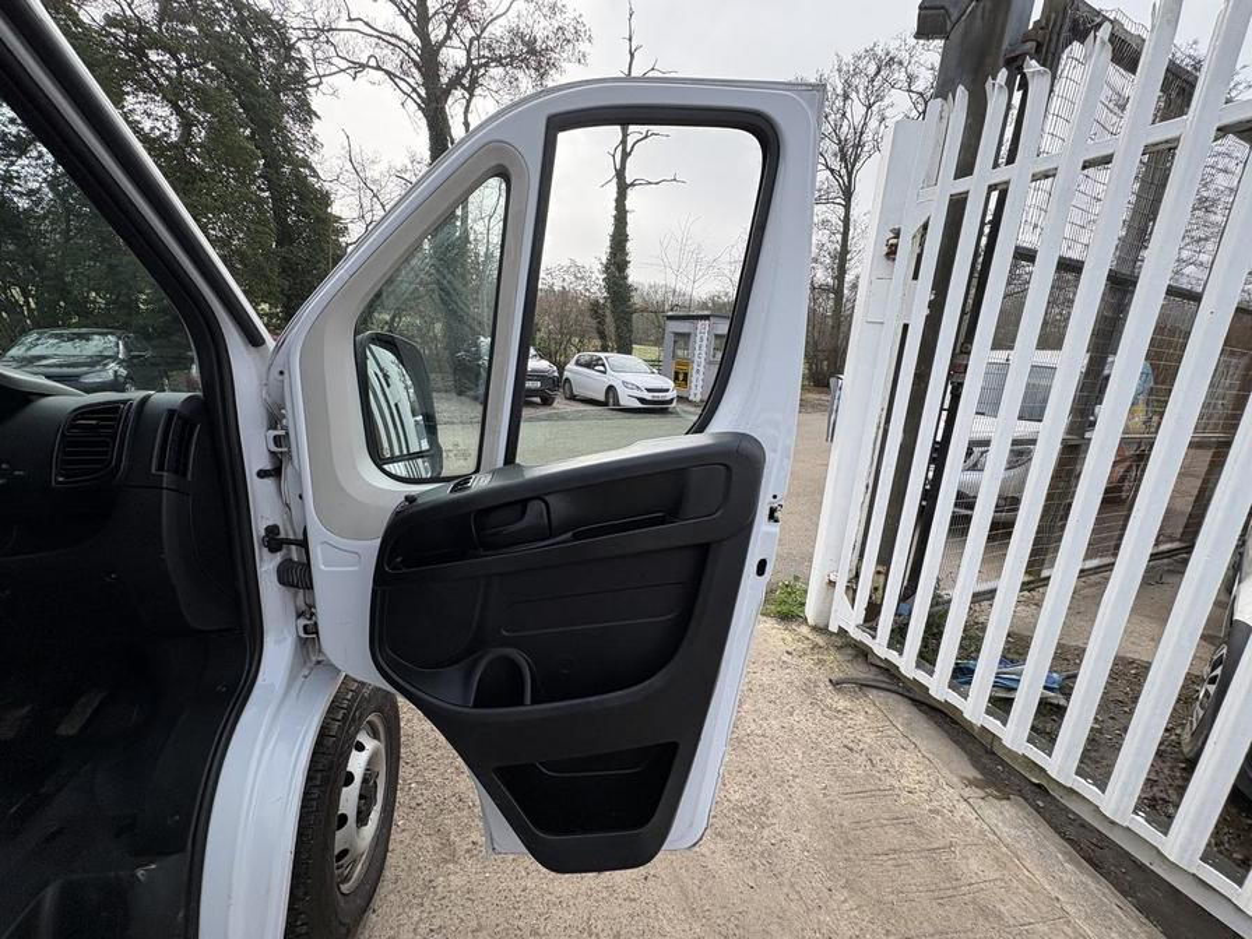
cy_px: 470
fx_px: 506
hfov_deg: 102.1
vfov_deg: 85.7
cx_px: 626
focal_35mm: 14
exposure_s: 1/582
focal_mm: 2.22
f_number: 2.2
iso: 40
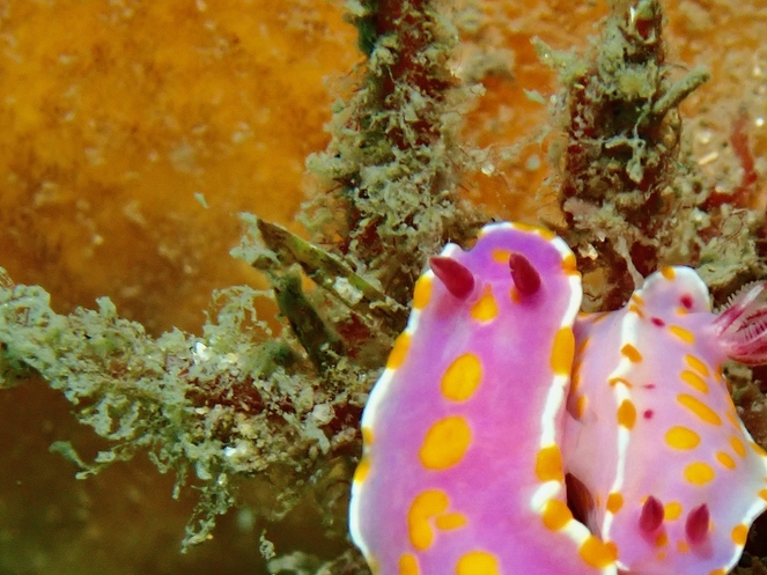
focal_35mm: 172
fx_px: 3810
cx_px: 544
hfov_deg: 11.5
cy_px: 477
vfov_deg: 8.6
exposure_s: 1/200
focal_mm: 18
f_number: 6.3
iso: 320
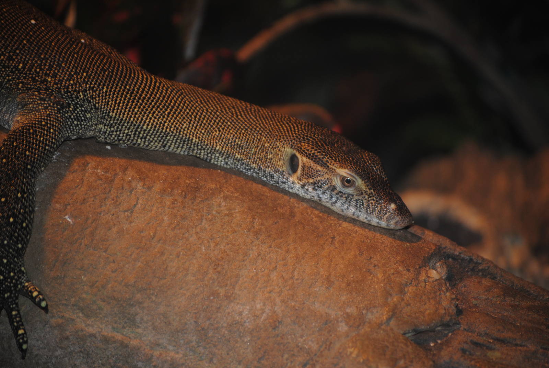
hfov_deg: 13.4
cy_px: 184
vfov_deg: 9.0
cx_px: 274
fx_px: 2336
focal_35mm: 153
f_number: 4.5
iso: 200
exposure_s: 1/60
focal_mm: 102
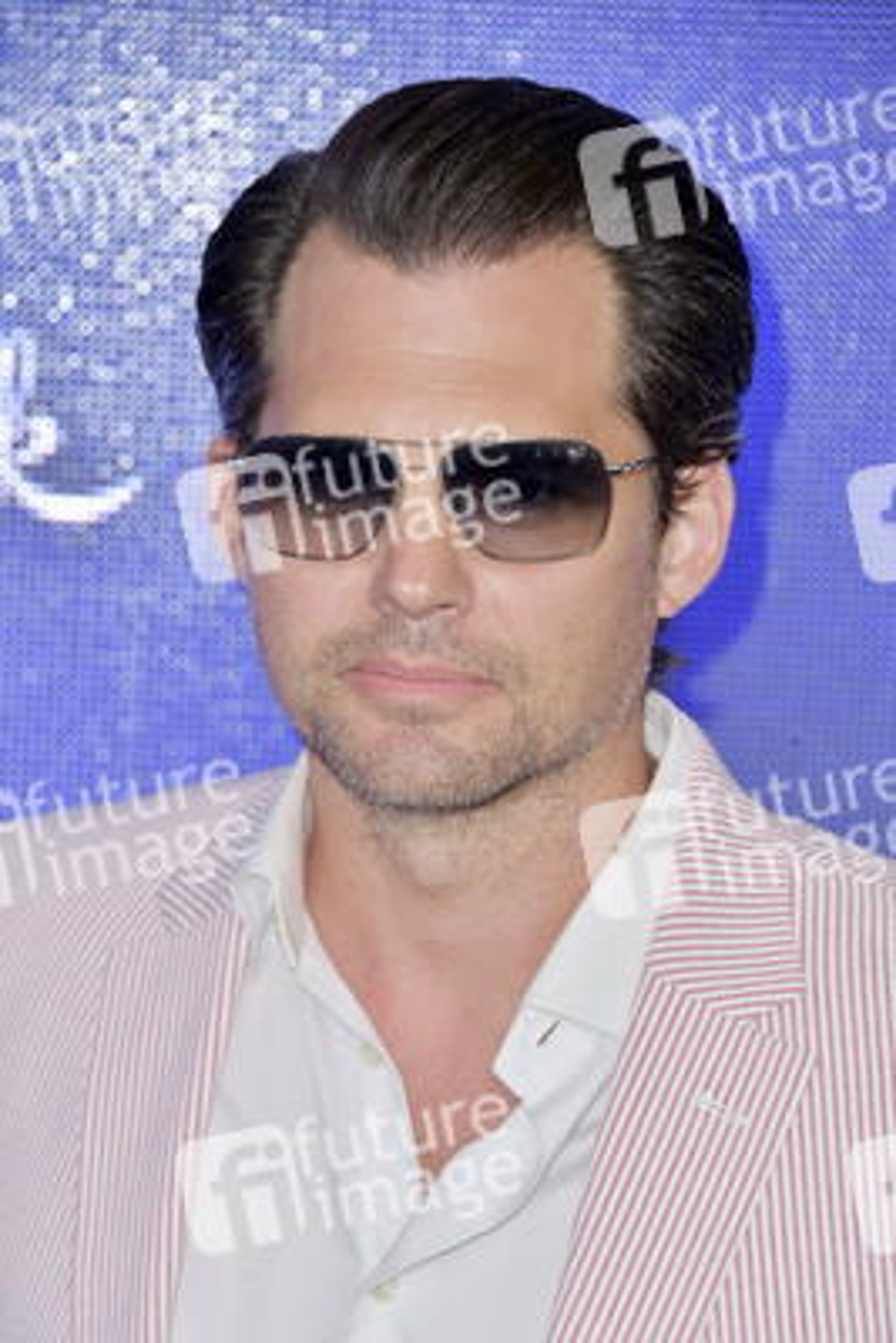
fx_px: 7460
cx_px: 448
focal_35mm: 200
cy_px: 672
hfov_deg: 6.9
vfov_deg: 10.3
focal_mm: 200
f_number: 7.1
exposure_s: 1/250
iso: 320
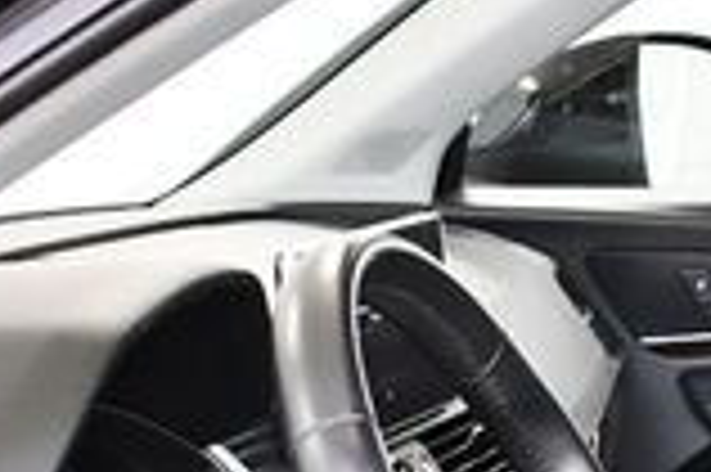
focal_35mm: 146
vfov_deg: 9.0
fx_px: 2880
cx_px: 873
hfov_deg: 13.6
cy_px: 802
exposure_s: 1/125
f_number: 3.5
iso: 2800
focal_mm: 18
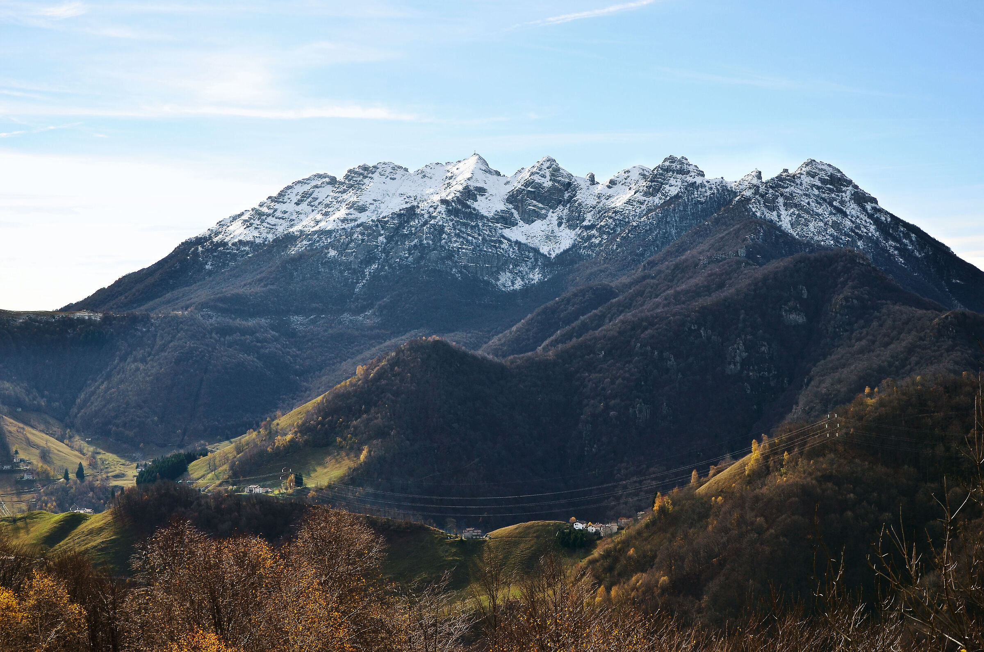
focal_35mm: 63
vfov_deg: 21.5
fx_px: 1719
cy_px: 326
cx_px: 492
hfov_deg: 32.0
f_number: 8
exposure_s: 1/1600
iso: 400
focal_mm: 42
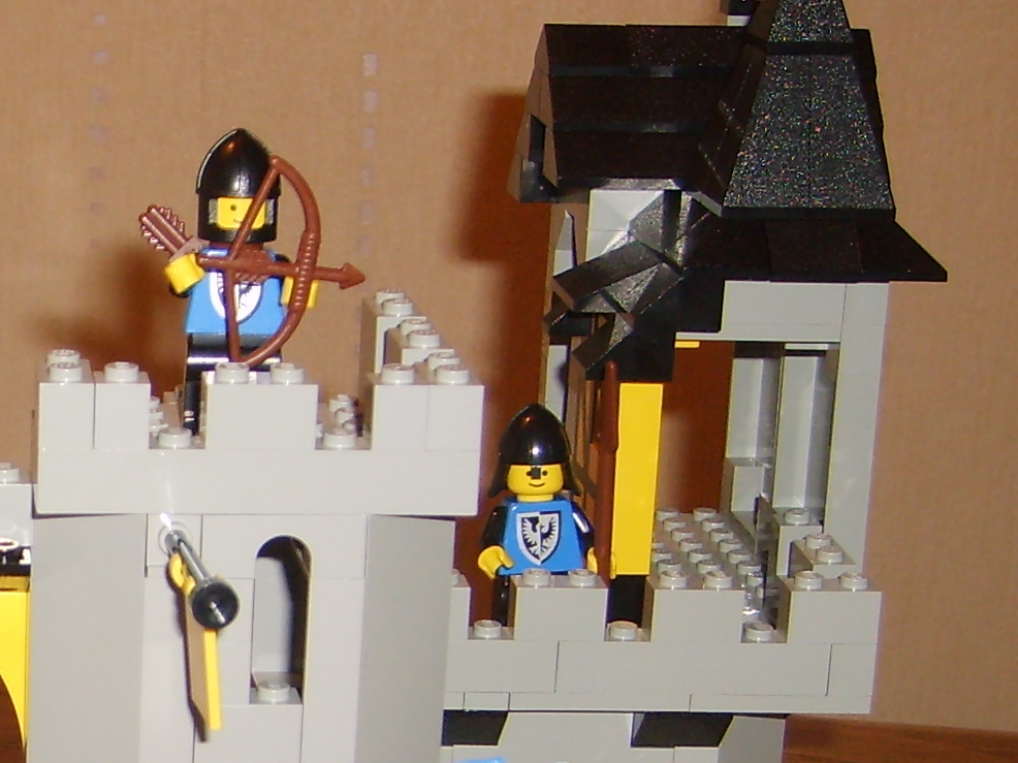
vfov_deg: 14.6
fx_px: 2940
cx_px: -246
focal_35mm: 100
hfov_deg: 18.5
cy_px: 705
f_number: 2.8
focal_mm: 5.8
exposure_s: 1/45
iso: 100
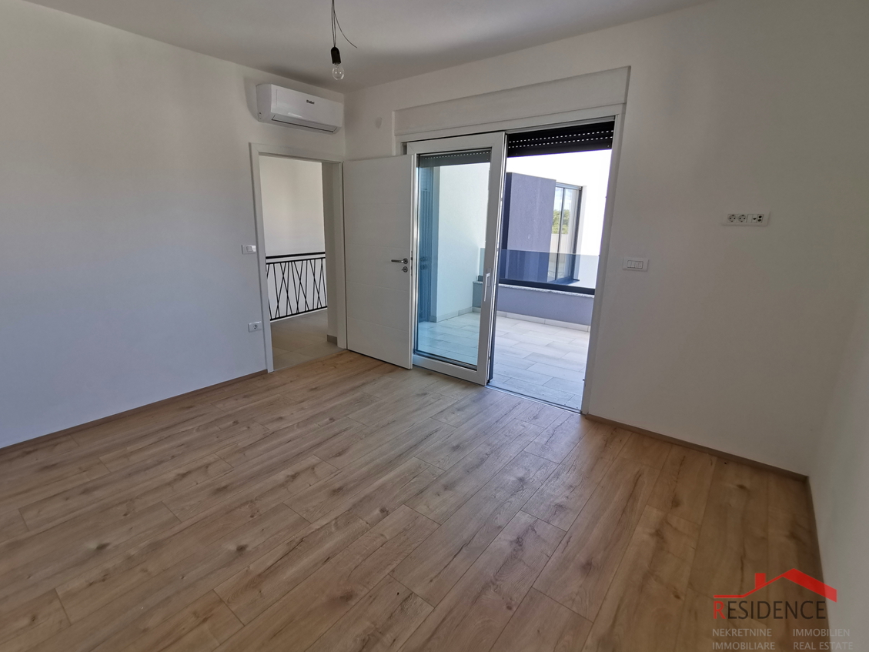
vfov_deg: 74.7
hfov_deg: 90.9
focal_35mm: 17
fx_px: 427
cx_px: 409
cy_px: 322
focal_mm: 2.35
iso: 80
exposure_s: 1/120
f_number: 2.2
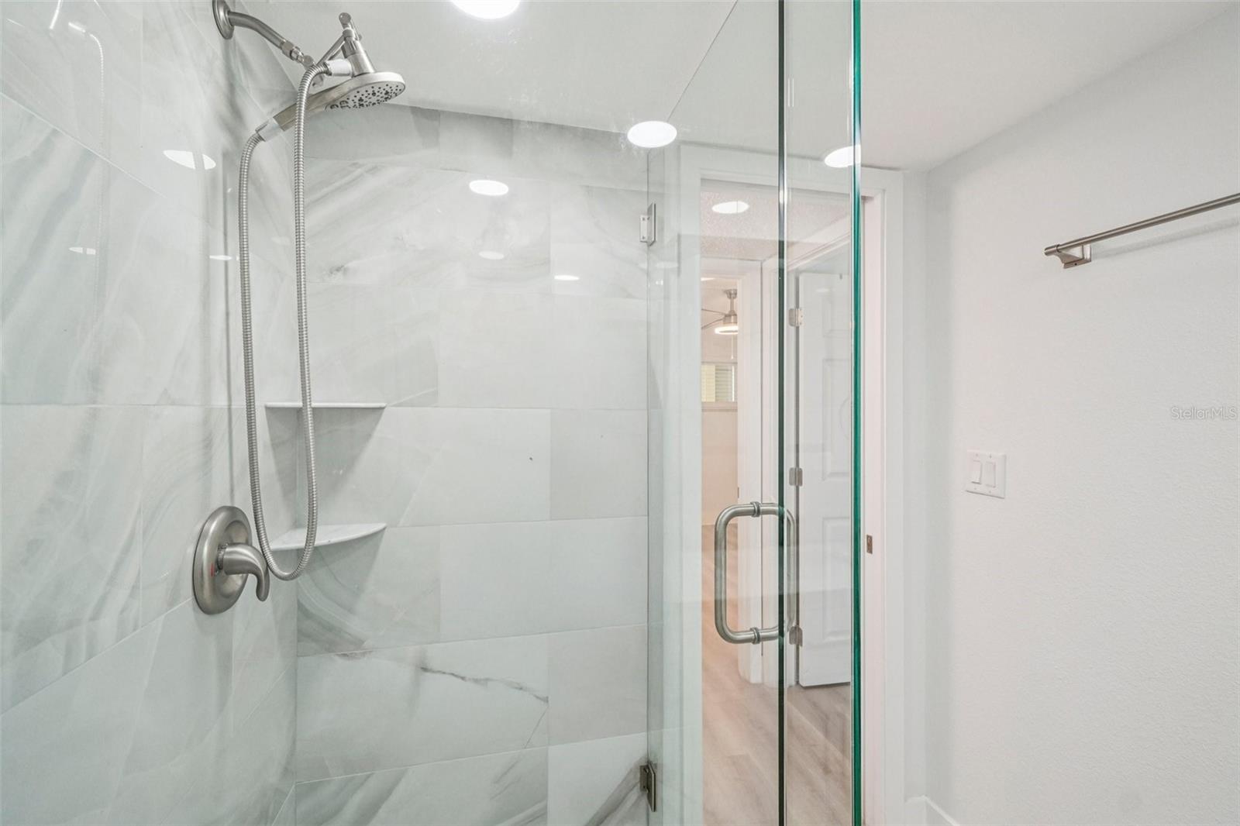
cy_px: 413
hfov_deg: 100.4
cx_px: 620
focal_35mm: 15
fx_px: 517
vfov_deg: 77.3
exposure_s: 1/30
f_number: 8
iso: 400
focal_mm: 10
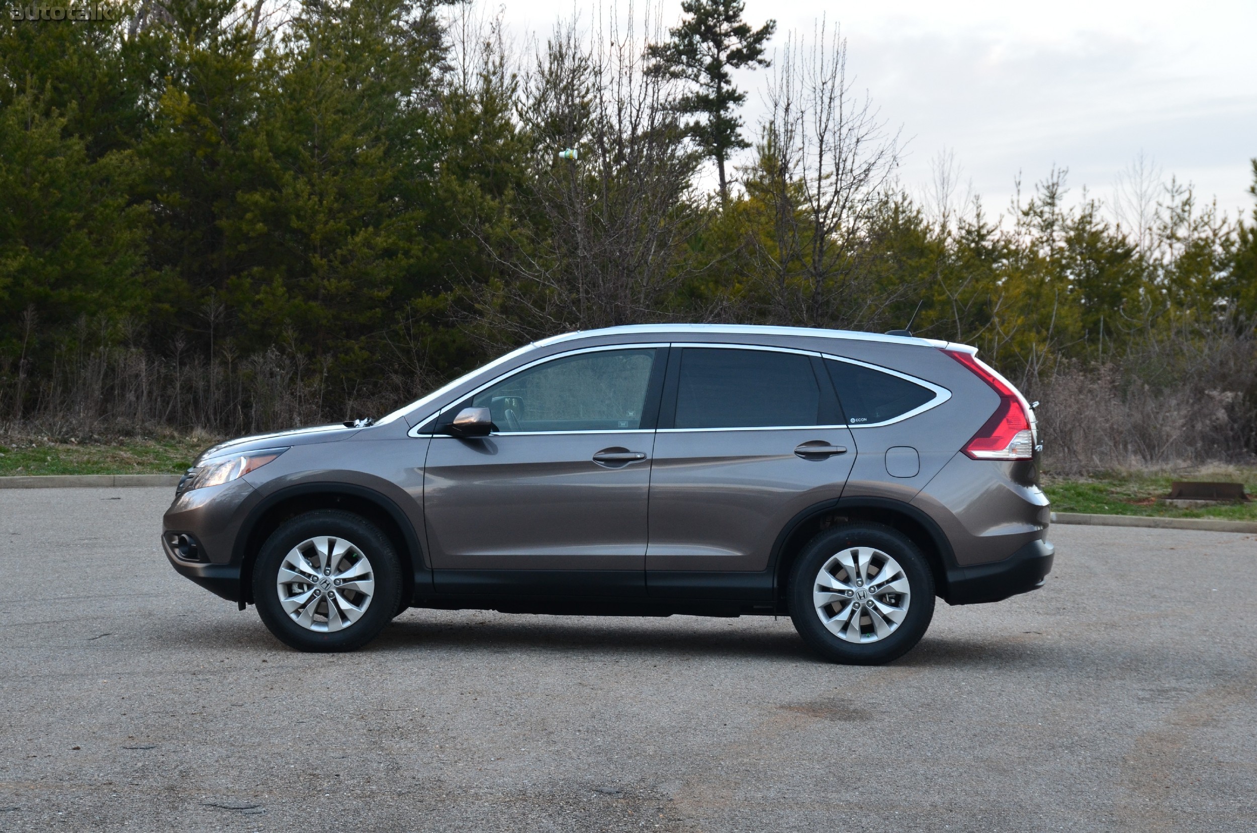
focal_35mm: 98
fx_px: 3397
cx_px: 628
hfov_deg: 21.0
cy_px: 416
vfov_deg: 14.0
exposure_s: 1/30
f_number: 9
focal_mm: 65
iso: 560
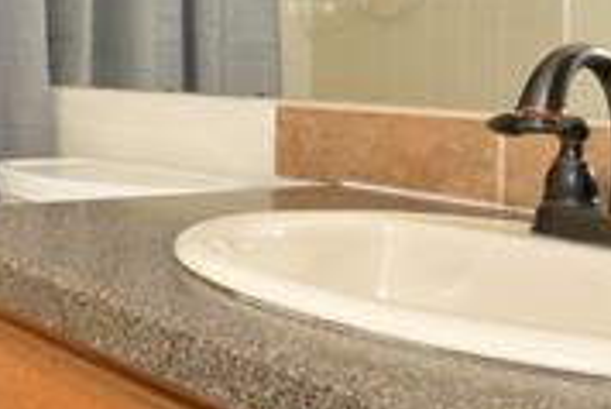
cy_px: 82
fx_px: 1036
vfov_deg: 22.0
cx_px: -69
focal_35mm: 61
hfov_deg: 29.5
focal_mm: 17
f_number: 18
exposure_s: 1/250
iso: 800
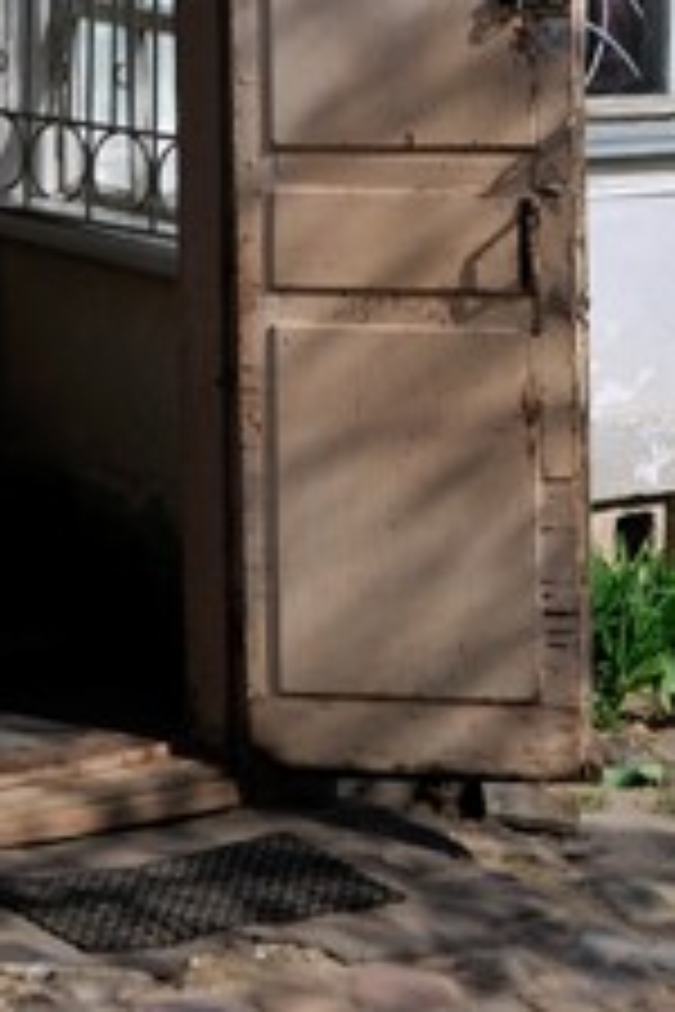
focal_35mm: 144
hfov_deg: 9.4
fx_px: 4050
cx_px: 778
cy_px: -29
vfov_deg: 14.0
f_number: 6.3
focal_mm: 24
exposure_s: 1/640
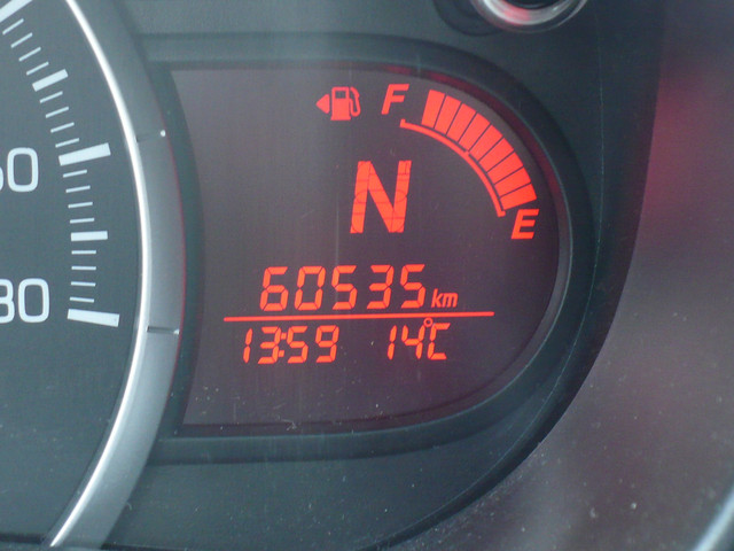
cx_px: 367
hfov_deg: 19.1
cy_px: 276
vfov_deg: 14.4
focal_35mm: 103
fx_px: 2184
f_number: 3.2
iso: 160
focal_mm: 11.4
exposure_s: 1/30
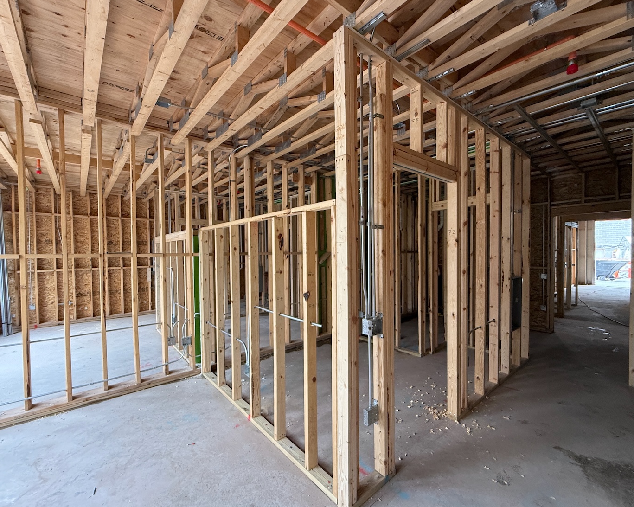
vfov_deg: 84.0
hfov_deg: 96.8
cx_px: 307
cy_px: 258
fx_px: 281
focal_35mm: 15
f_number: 2.2
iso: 250
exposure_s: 1/99
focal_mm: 2.22
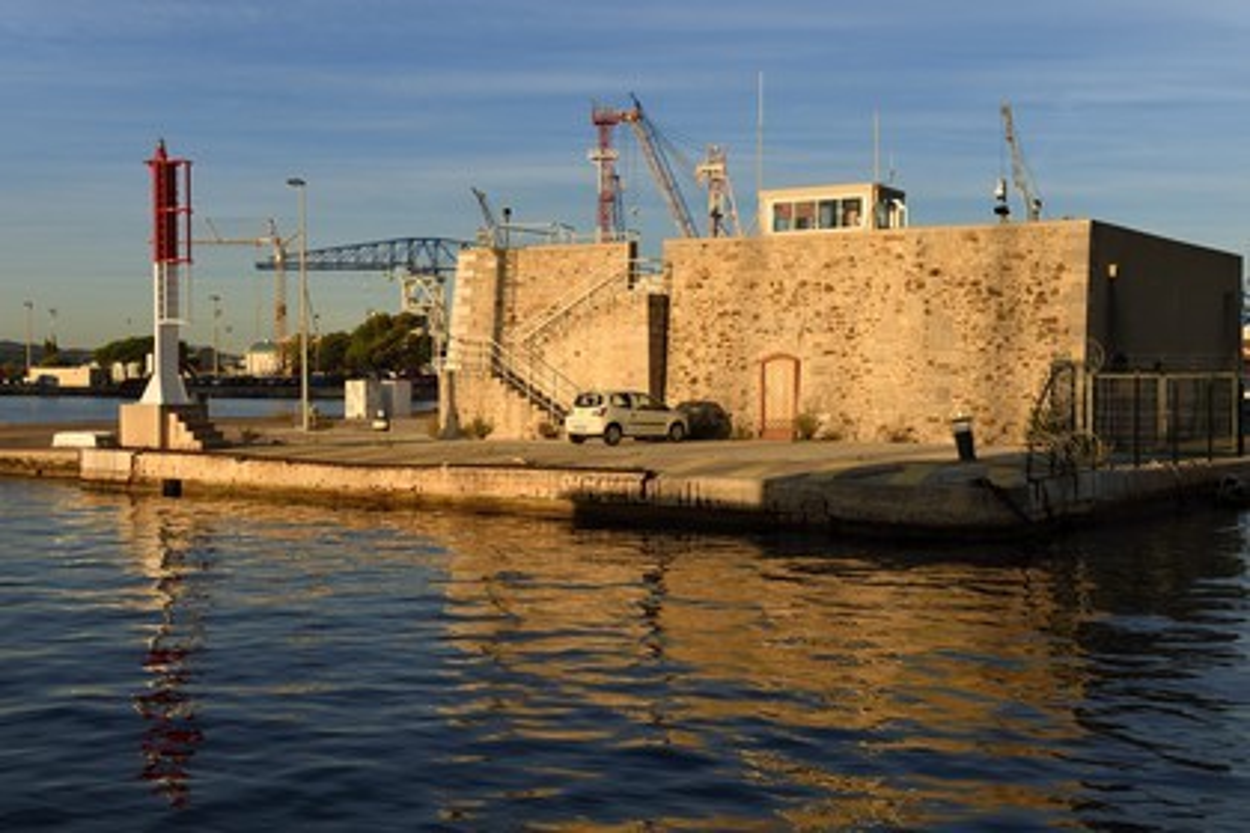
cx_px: 625
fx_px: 1667
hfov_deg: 41.1
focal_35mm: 48
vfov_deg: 28.1
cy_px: 416
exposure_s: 1/320
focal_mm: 48
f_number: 9
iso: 200
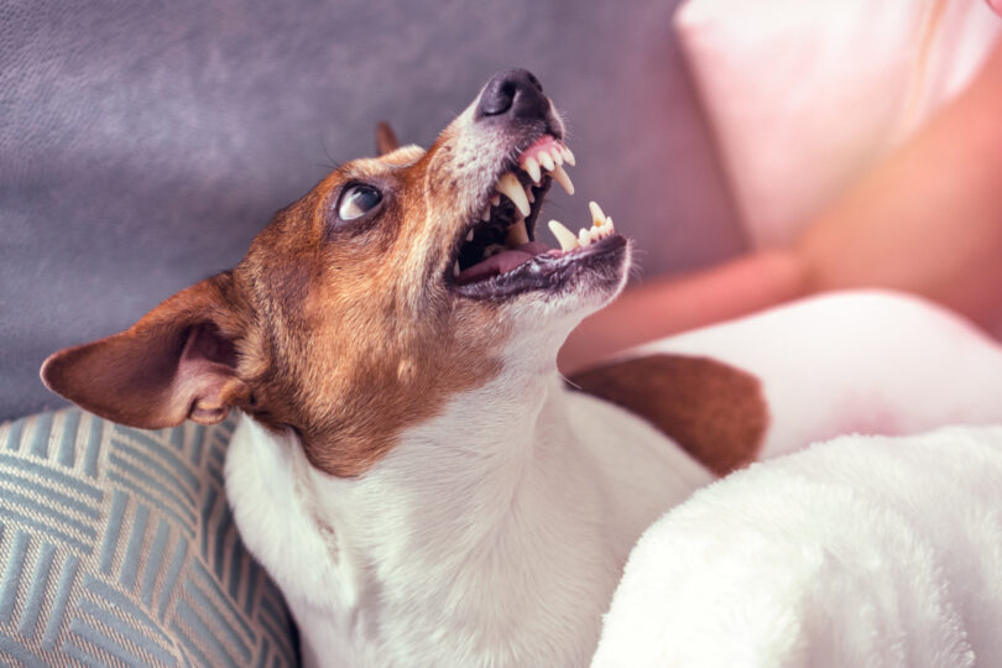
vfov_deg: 13.7
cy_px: 334
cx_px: 501
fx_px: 2783
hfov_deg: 20.4
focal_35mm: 100
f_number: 2.8
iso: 1000
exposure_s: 1/100
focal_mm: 100
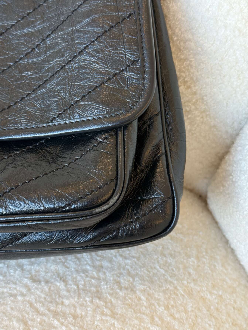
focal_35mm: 48
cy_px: 165
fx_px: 458
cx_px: 124
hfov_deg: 30.3
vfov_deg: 39.7
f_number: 1.78
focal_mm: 6.76
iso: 160
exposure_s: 1/100
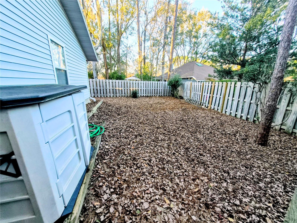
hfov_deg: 106.2
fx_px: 112
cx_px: 148
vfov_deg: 89.9
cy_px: 112
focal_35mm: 13
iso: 32
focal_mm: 1.7
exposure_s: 1/60
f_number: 2.2
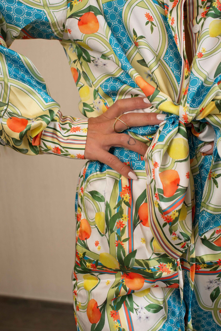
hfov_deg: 37.9
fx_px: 322
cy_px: 166
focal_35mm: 35
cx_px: 110
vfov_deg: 54.4
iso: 800
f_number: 5.6
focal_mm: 35
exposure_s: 1/320
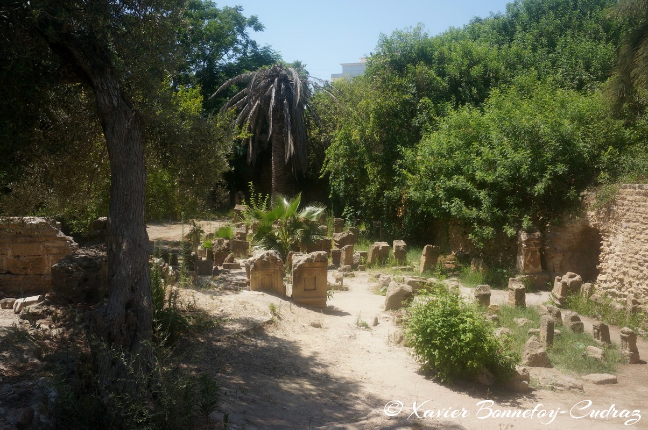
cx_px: 324
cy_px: 215
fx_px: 512
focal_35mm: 28
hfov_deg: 64.6
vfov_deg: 45.6
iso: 100
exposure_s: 1/200
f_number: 8
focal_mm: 19
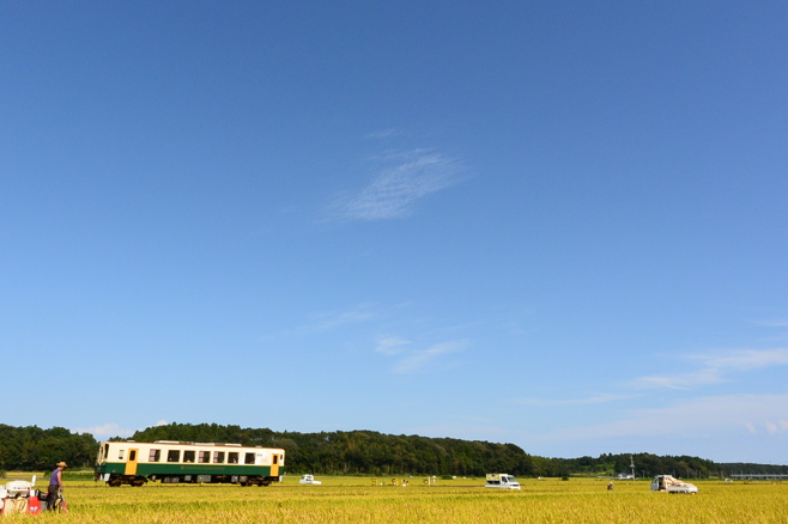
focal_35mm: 28
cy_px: 215
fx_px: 613
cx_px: 375
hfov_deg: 65.5
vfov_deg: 46.2
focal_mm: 6.7
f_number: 8
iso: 160
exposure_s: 1/500
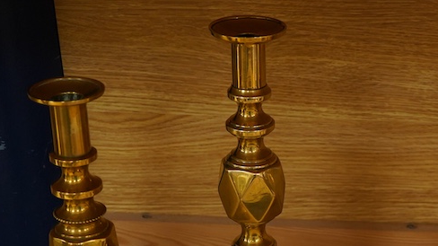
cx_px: 364
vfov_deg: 13.7
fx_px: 1010
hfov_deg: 24.0
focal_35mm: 87
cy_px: 248
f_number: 3.5
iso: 1250
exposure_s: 1/125
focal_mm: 30
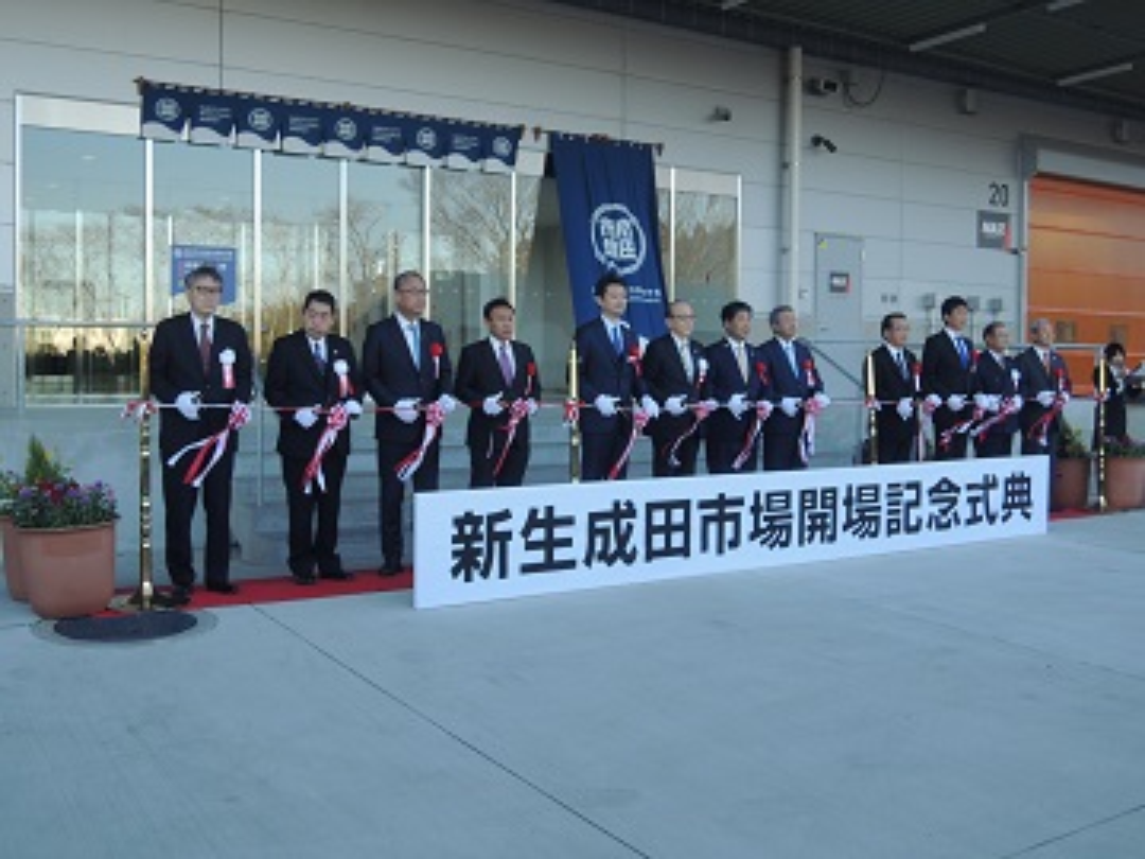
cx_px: 572
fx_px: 1323
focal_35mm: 40
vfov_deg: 36.0
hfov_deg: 46.8
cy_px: 430
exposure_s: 1/160
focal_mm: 7.2
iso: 100
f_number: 3.3
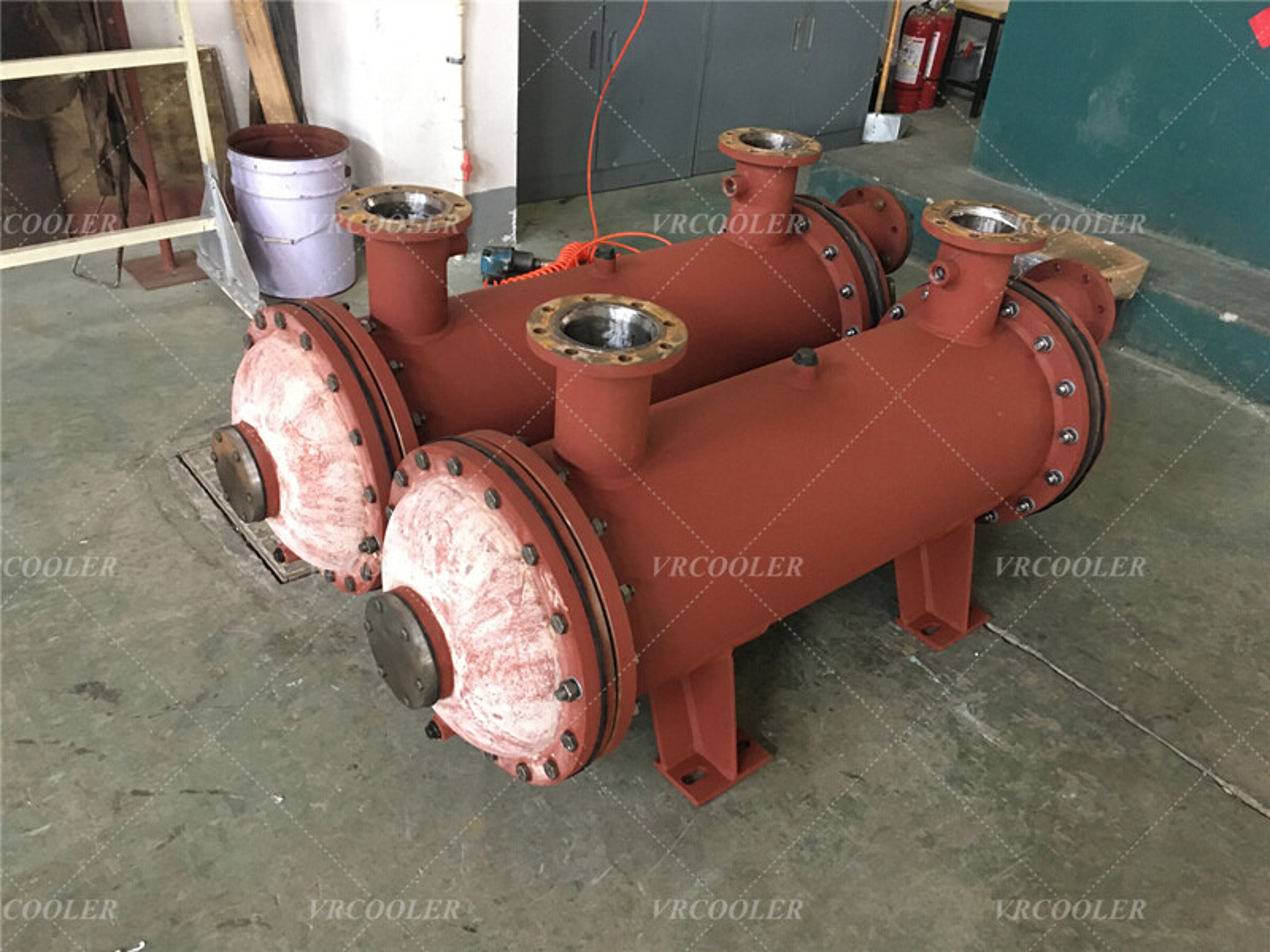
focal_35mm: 29
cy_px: 476
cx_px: 635
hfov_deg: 61.7
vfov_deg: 48.2
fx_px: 1064
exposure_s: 1/17
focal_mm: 4.15
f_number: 2.2
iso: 200
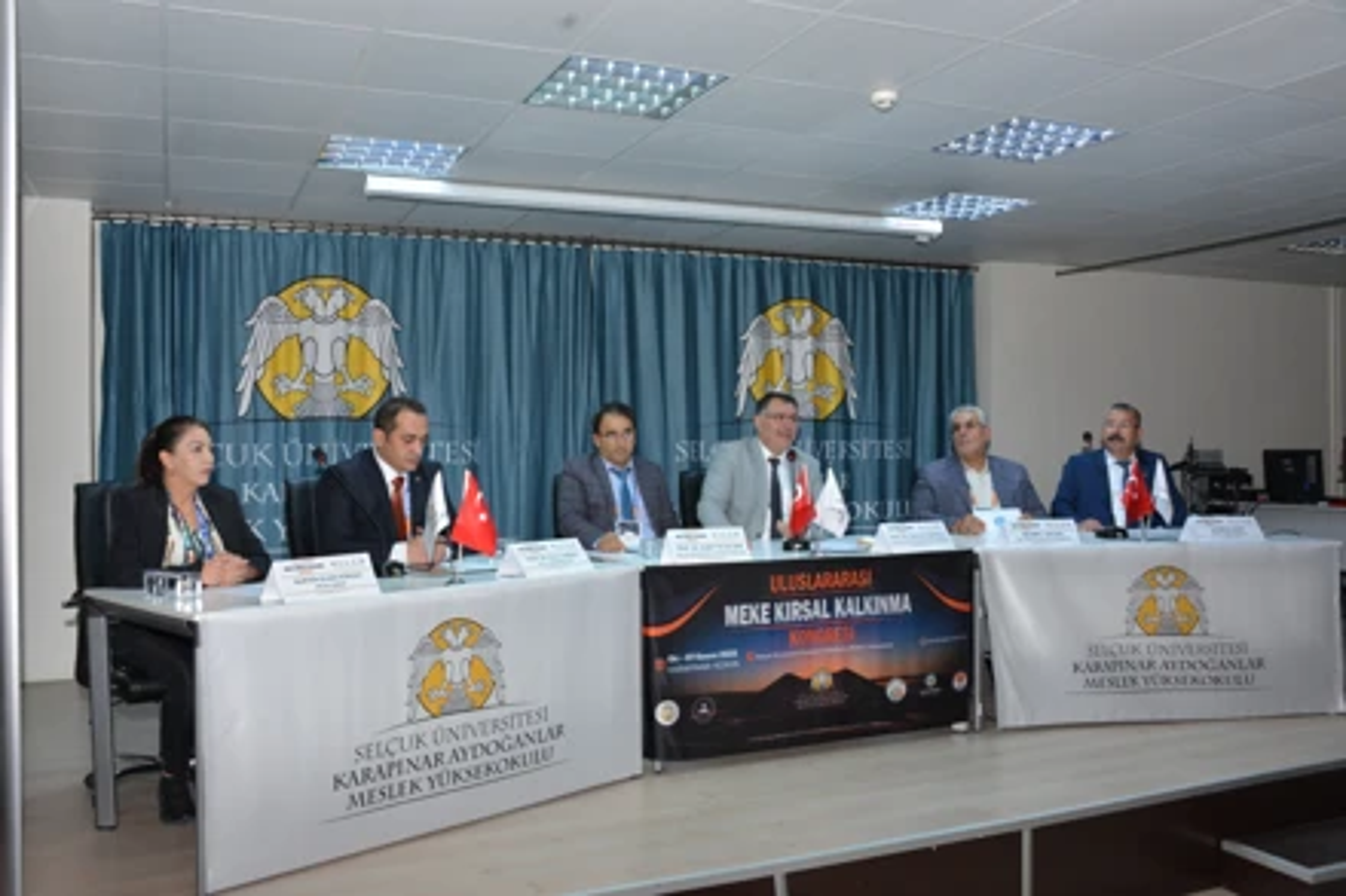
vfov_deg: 41.1
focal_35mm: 32
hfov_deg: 58.7
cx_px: 673
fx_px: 1196
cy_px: 448
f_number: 7.1
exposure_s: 1/60
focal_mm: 32
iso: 1000
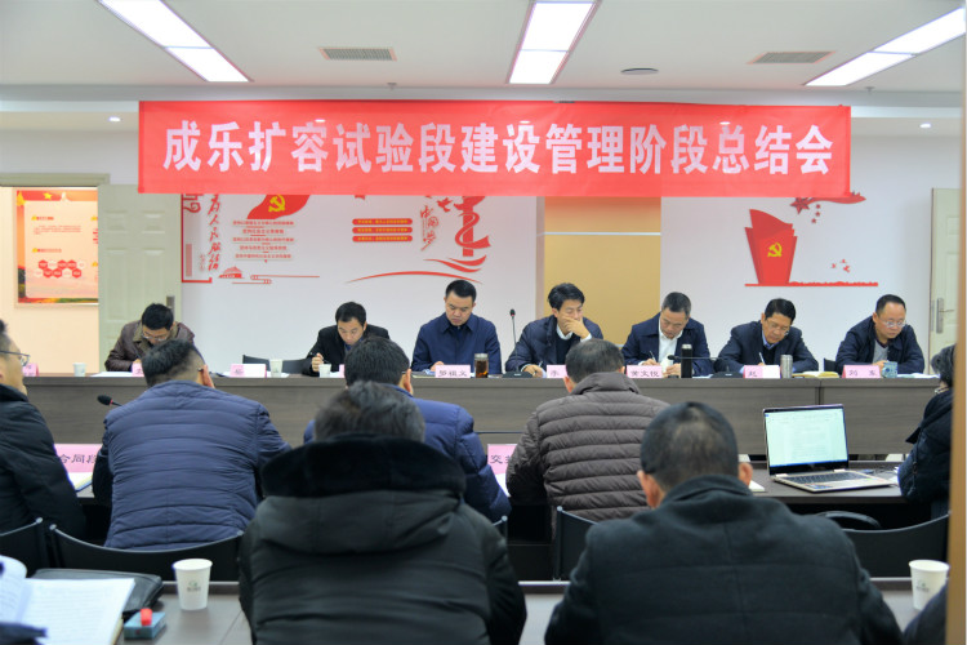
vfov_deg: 33.4
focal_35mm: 40
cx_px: 484
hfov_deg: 48.5
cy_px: 322
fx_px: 1074
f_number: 4
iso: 720
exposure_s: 1/60
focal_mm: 40
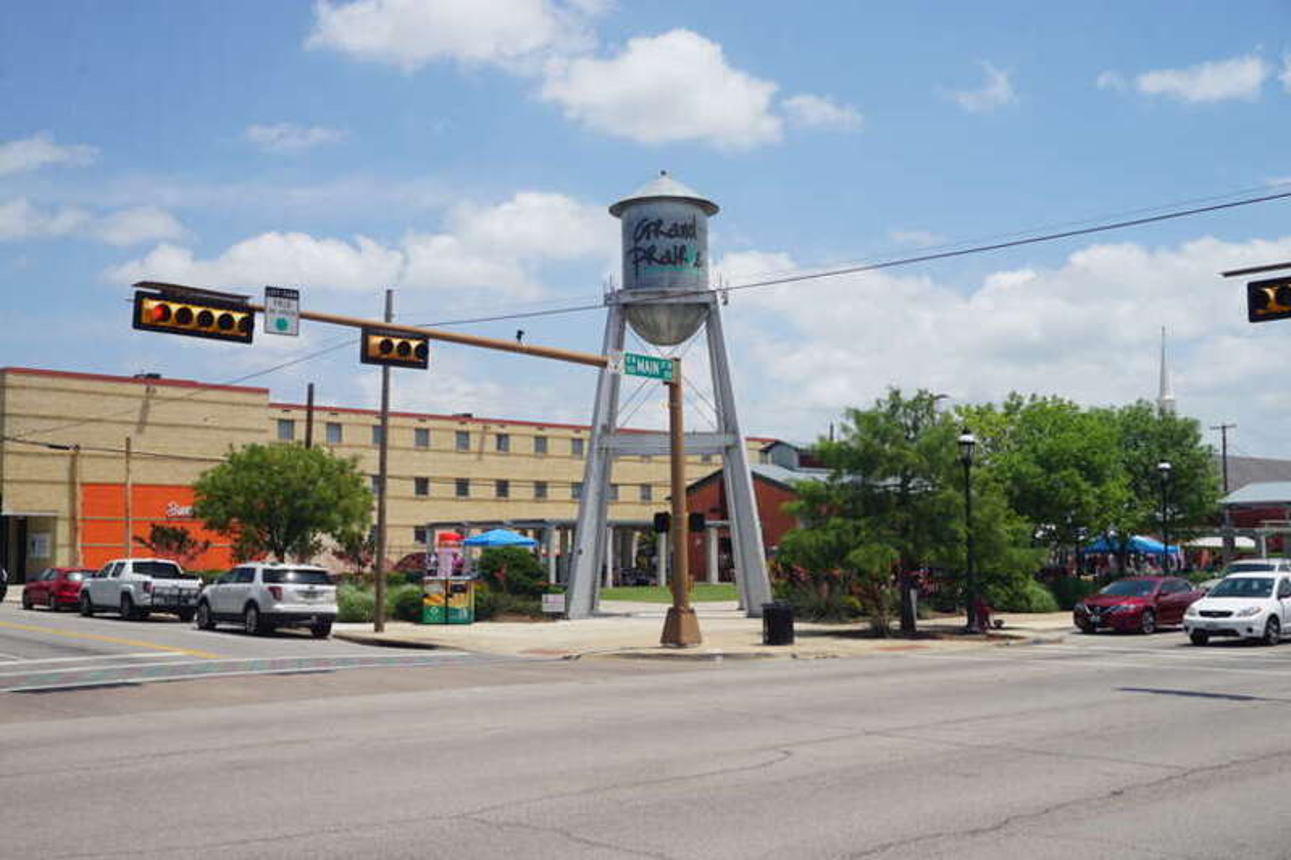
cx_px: 646
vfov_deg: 34.2
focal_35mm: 39
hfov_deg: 49.6
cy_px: 430
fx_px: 1398
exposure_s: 1/200
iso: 100
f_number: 11
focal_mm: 26
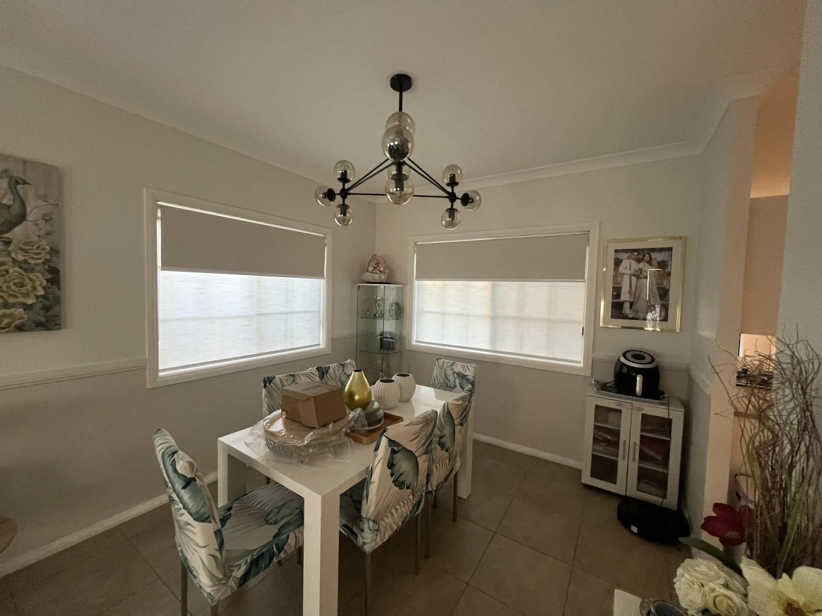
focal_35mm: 13
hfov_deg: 106.2
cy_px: 308
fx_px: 309
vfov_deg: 89.9
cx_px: 411
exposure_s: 1/70
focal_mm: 1.57
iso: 250
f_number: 1.8
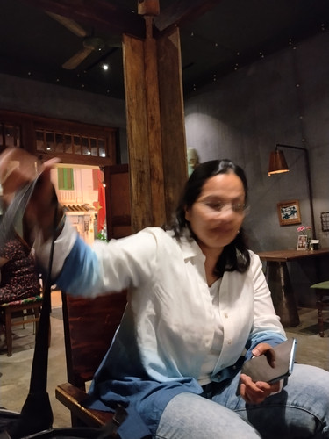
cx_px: 164
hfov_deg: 48.2
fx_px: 367
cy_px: 220
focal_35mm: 29
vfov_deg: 61.7
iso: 400
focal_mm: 4.22
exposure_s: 1/20
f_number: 1.8
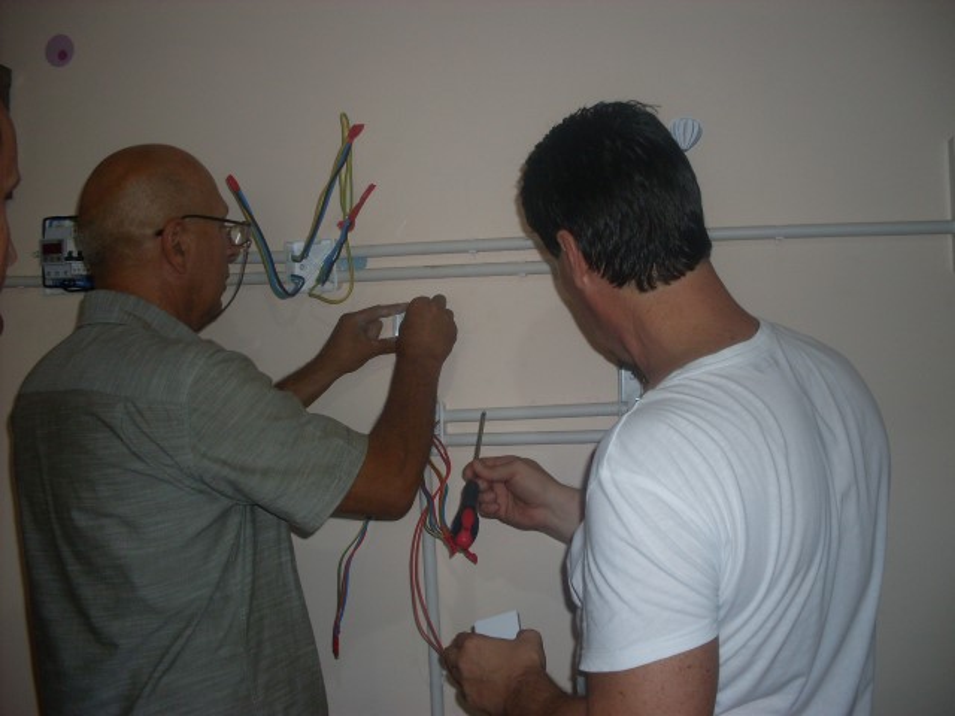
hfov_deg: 49.0
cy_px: 358
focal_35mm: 38
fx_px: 1048
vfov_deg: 37.7
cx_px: 478
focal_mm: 6.3
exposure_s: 1/45
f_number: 2.8
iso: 100
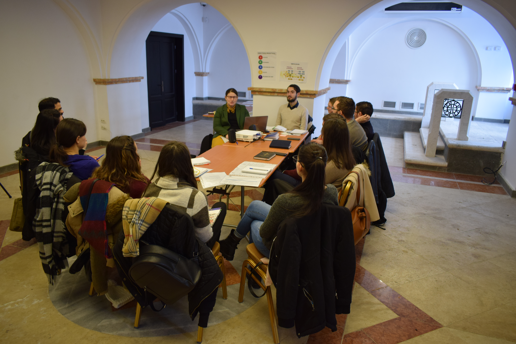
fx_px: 387
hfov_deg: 67.4
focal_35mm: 27
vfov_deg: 47.9
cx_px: 258
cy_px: 172
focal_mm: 18
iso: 560
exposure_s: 1/60
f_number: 4
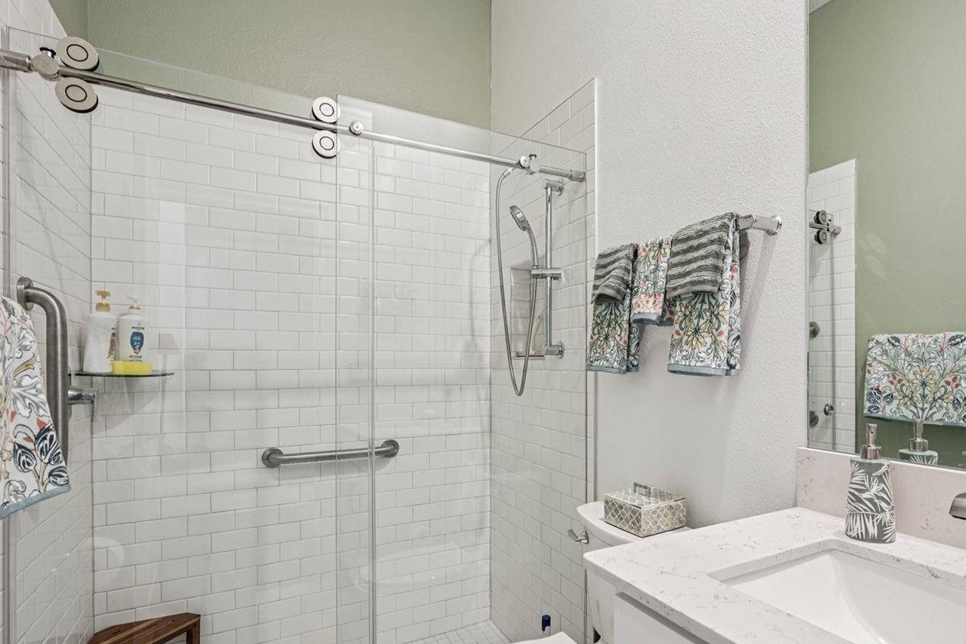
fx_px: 537
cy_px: 363
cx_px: 552
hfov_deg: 83.5
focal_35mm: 20
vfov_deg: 61.7
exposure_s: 1/8
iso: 400
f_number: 8
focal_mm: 16
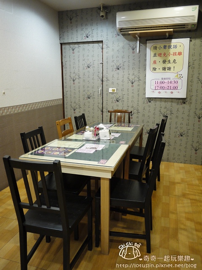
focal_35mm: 28
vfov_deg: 63.4
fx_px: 218
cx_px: 101
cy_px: 135
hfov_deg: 49.7
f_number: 2.5
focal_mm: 14
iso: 400
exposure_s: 1/25
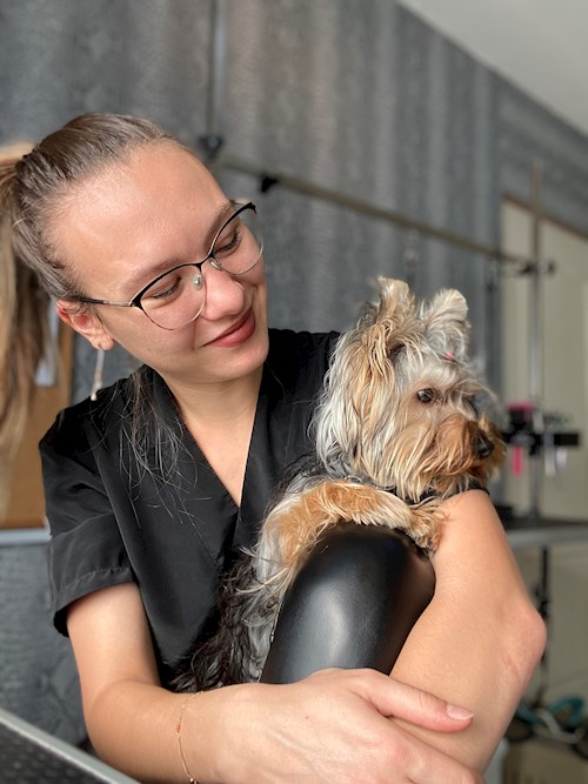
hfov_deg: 46.8
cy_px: 392
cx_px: 294
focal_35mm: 30
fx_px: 680
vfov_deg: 60.0
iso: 25
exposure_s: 1/153
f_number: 2.2
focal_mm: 2.71
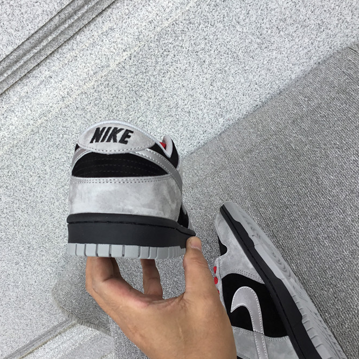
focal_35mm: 37
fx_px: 434
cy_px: 179
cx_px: 136
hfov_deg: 44.6
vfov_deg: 44.9
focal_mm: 3.3
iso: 25
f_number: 2.4
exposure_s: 1/285
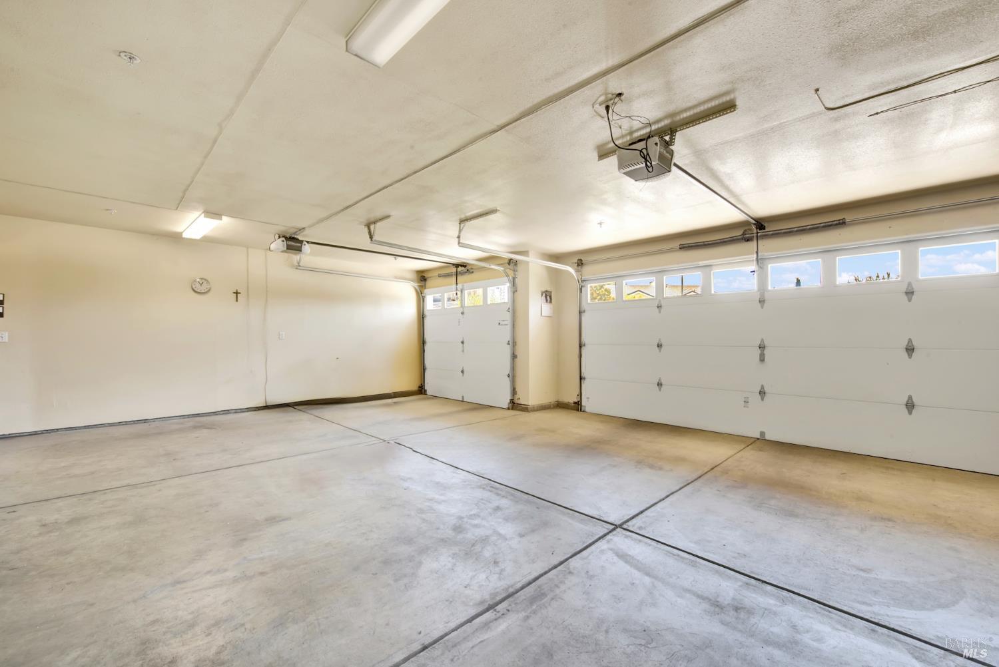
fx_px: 389
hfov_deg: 104.2
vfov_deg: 81.3
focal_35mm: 14
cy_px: 334
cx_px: 500
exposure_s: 1/3.33
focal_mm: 14
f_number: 14
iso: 100
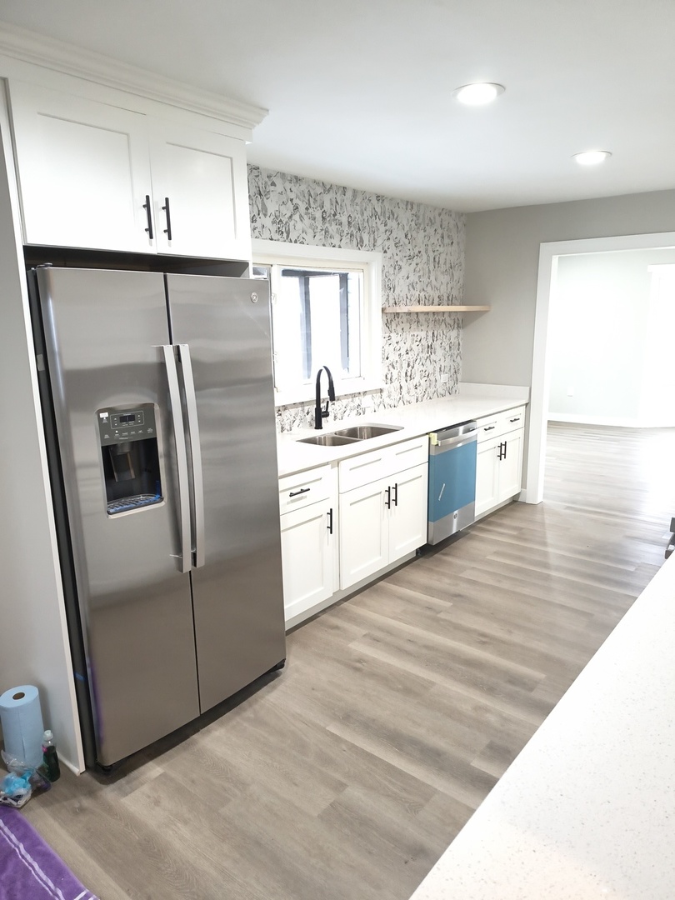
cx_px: 338
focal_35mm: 24
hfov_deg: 56.8
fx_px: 624
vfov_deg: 71.6
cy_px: 450
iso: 1238
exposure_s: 1/60
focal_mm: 5.56
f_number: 1.8
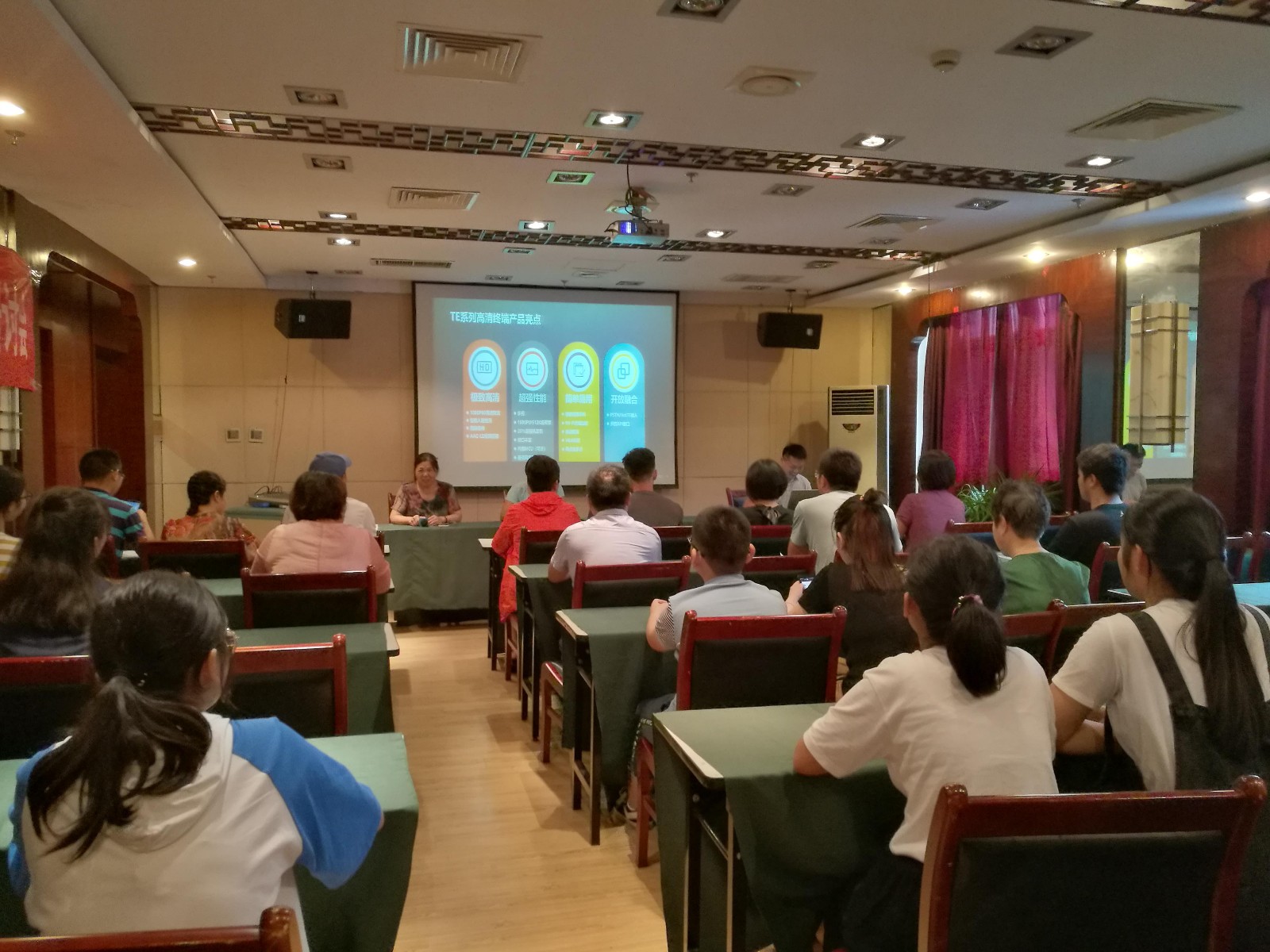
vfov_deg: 51.4
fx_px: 991
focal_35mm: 27
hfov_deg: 65.3
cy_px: 476
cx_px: 635
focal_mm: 4.5
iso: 320
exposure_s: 1/33.3
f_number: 2.2
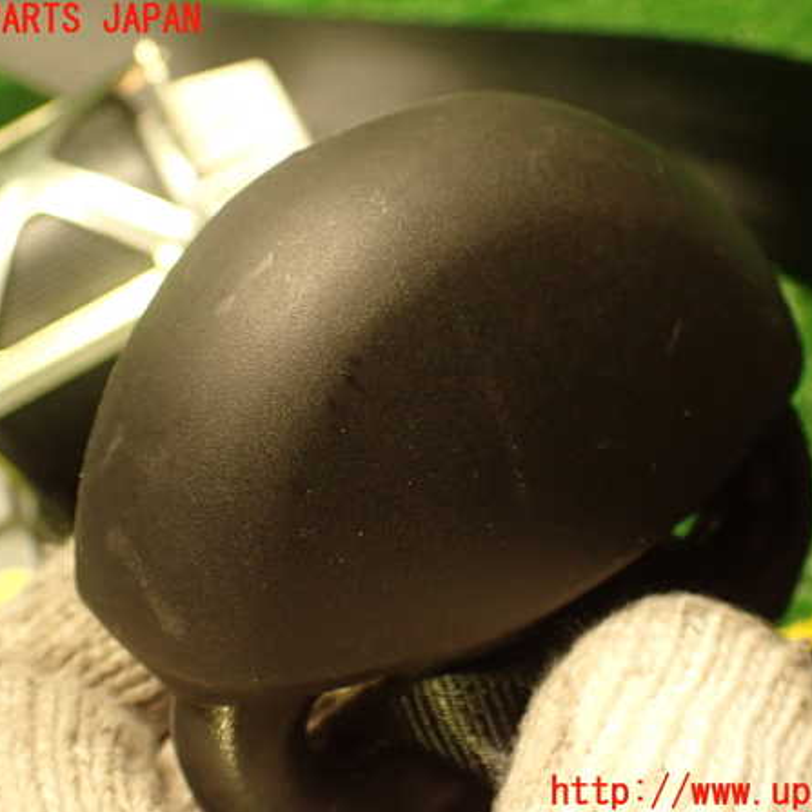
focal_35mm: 38
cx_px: 416
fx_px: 1008
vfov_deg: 43.9
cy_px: 407
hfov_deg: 43.9
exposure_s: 1/30
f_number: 2.4
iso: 640
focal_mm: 5.79
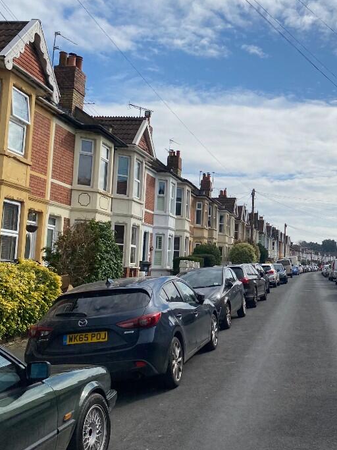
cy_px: 209
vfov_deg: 47.8
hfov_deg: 34.7
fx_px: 506
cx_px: 305
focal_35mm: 39
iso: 32
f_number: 1.8
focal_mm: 4.25
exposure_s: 1/7194
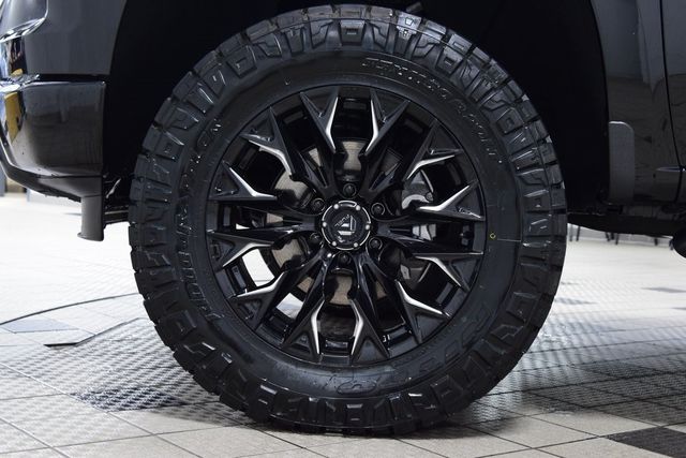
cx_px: 343
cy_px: 229
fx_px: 1086
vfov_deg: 23.8
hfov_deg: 35.0
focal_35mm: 57
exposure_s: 1/15
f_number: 6.3
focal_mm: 38
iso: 1250
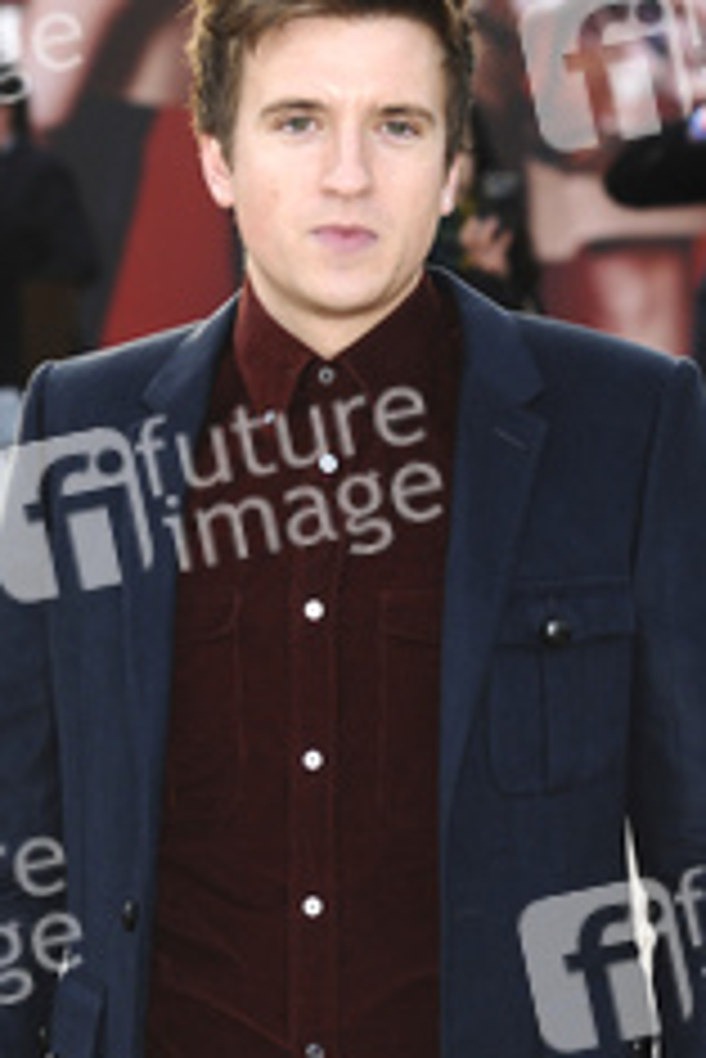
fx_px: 5992
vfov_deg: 10.1
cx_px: 344
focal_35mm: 204
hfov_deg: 6.7
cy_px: 720
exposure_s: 1/250
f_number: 5
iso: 320
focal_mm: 80
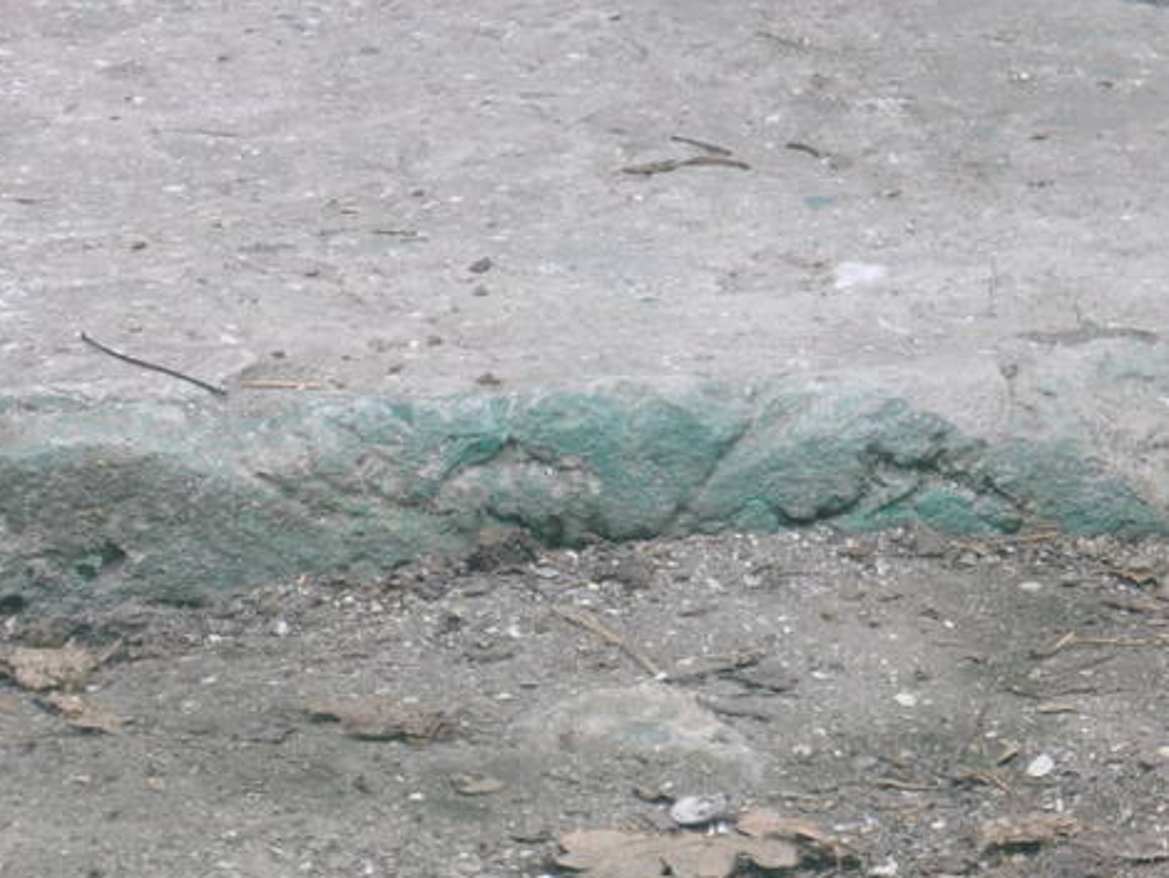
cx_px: 1395
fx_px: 17388
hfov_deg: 3.8
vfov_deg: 2.9
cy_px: -252
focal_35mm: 515
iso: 560
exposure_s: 1/250
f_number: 5.6
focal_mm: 105
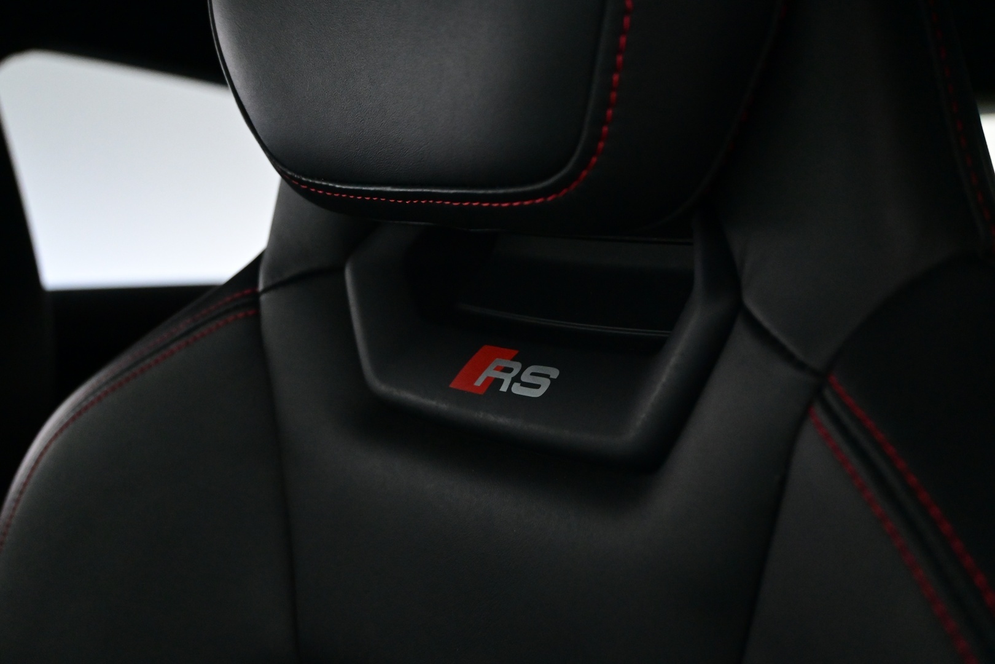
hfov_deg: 46.4
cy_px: 332
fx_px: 1161
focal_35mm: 42
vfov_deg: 31.9
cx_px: 498
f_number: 4.5
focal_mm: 28
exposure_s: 1/50
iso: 4000
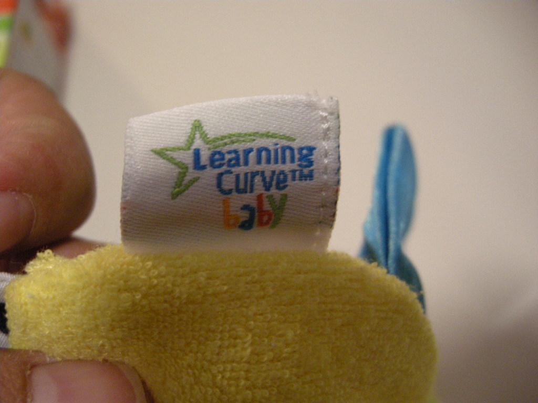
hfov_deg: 52.6
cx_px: 269
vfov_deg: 40.7
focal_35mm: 35
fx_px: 544
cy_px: 202
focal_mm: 7.5
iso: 448
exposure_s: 1/8
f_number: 2.7
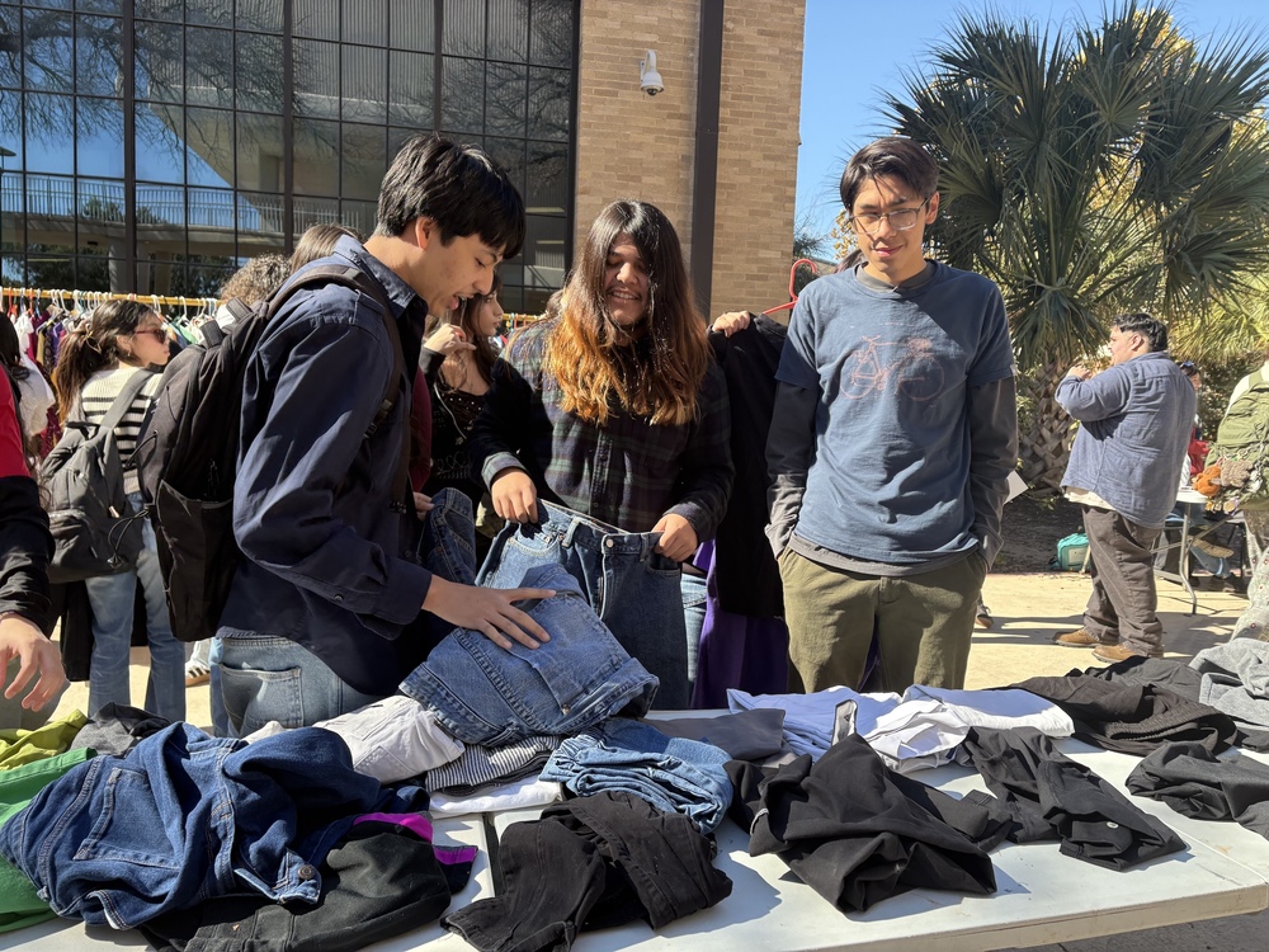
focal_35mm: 26
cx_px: 634
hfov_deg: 67.3
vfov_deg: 53.1
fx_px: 953
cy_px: 476
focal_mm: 5.96
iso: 64
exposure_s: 1/724
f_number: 1.6
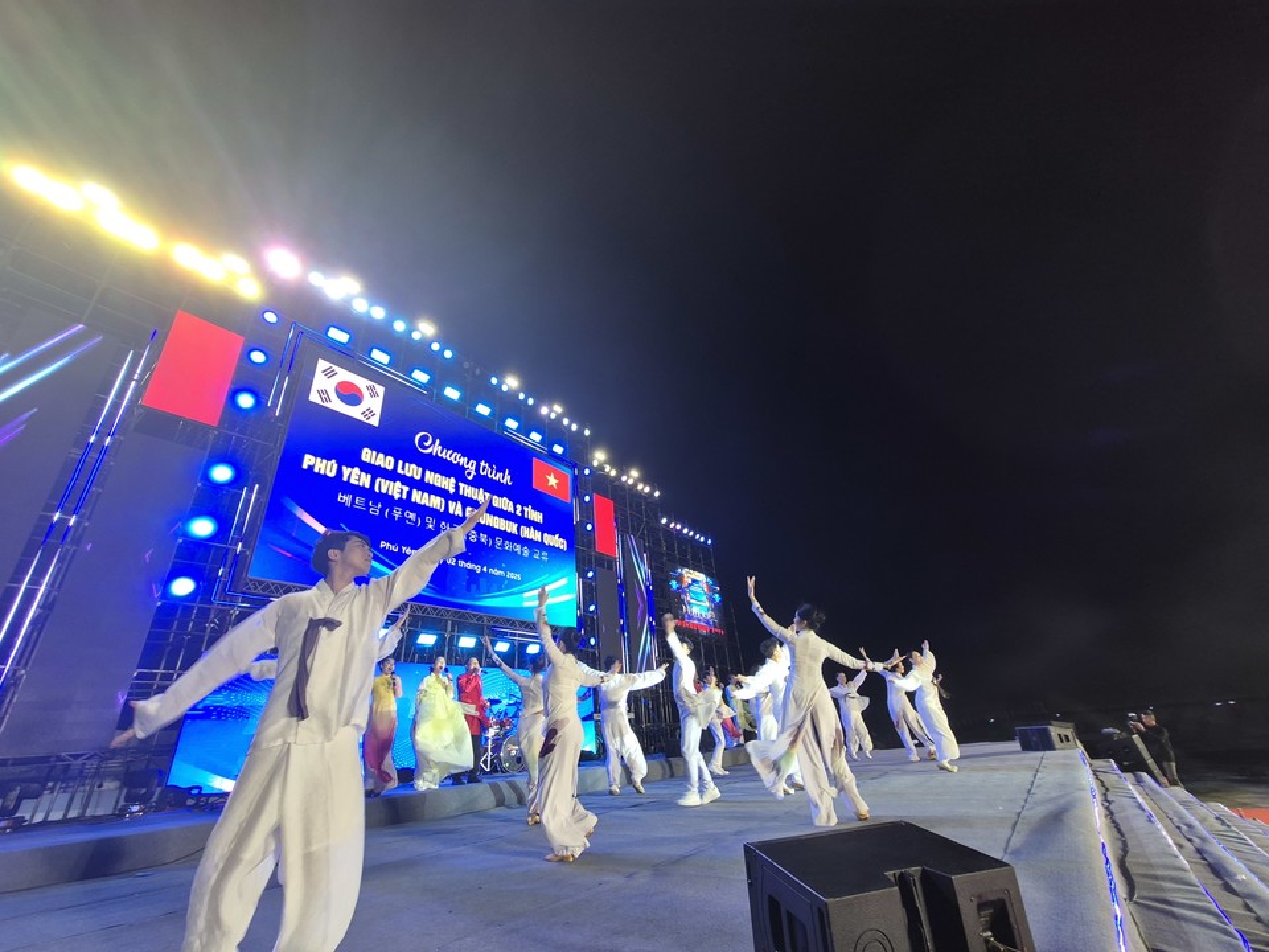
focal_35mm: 13
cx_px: 634
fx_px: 477
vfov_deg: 89.9
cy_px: 476
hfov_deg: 106.2
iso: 80
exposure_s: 1/53
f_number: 2.2
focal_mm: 2.2
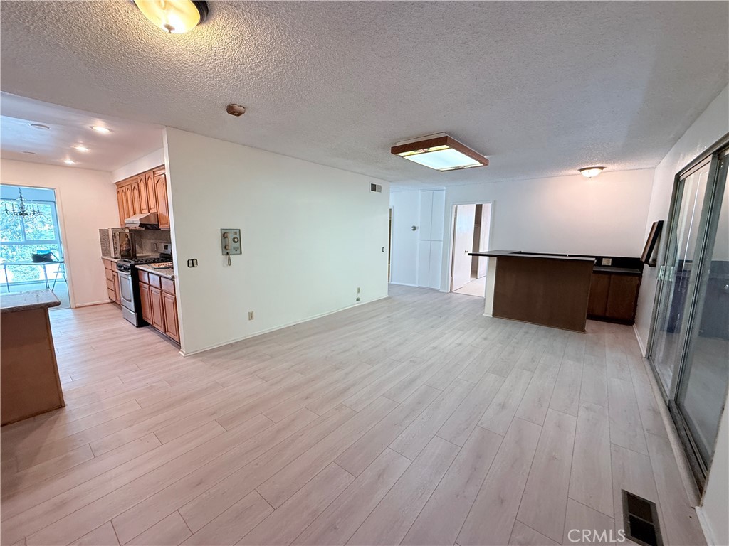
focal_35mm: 14
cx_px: 364
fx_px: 295
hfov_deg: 102.1
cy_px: 273
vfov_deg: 85.7
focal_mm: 2.22
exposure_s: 1/60
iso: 200
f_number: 2.2
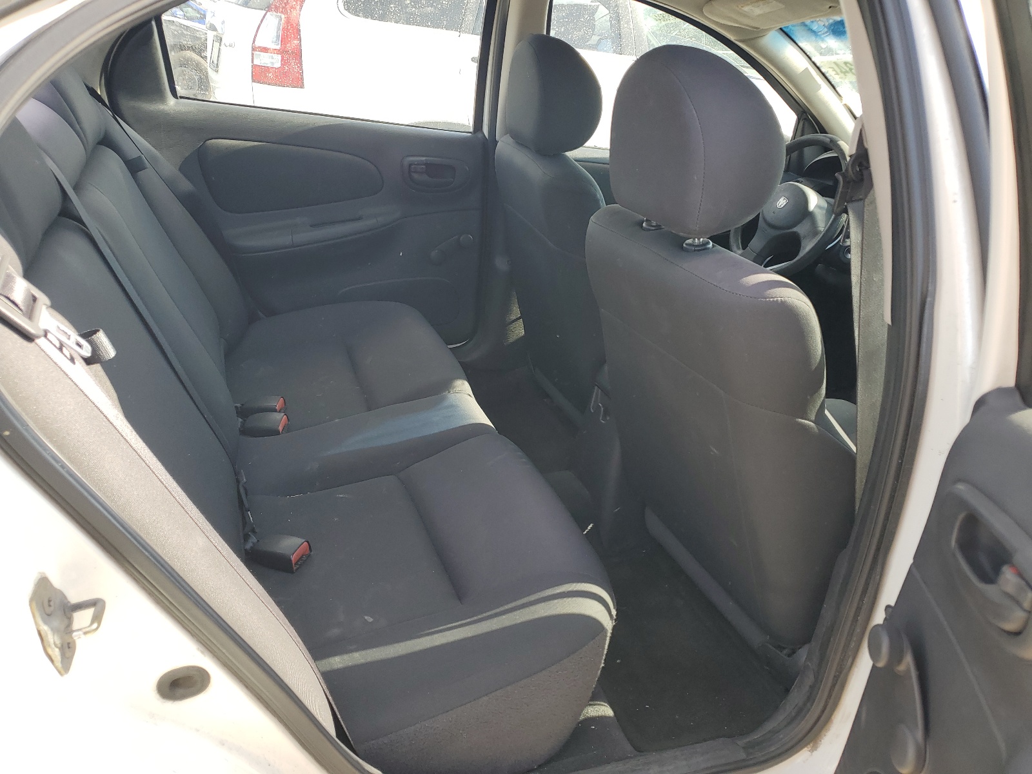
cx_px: 516
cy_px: 387
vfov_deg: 53.1
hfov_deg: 67.3
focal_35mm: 26
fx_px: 775
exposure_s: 1/312
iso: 50
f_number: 1.5
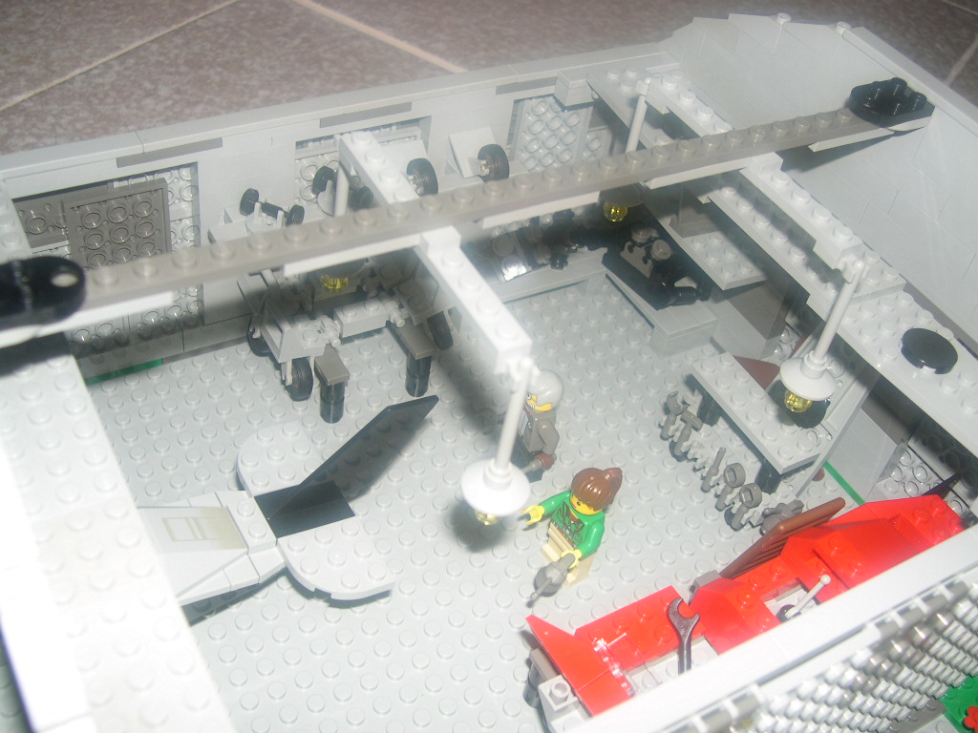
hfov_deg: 49.0
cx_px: 489
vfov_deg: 37.7
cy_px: 366
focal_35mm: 38
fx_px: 1074
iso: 100
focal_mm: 8
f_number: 2.8
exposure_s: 1/60
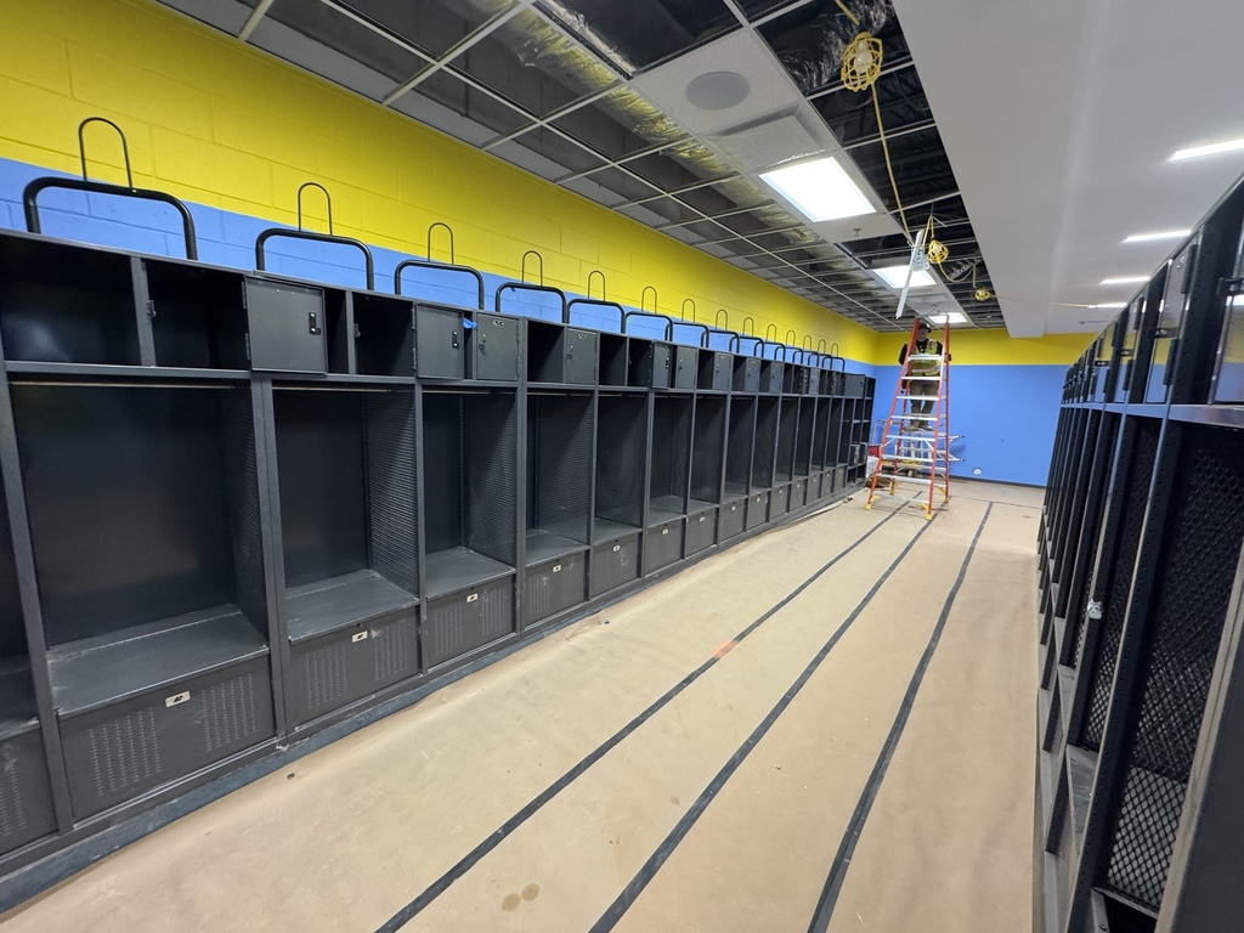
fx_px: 503
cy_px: 466
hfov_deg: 102.1
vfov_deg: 85.7
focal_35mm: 14
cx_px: 622
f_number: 2.2
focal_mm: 2.22
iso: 320
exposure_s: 1/60
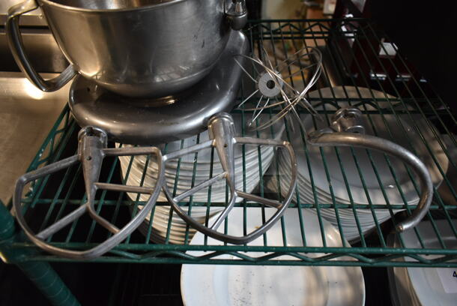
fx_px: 343
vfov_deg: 48.0
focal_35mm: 27
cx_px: 228
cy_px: 153
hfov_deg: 67.3
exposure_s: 1/30
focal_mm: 18
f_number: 3.5
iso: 450
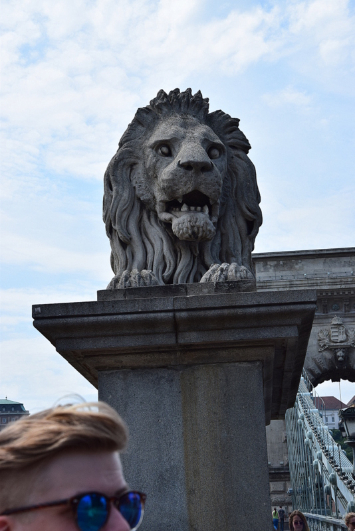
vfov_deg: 26.0
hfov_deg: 17.5
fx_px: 1153
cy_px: 266
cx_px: 178
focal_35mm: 78
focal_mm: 52
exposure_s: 1/500
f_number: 11
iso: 320
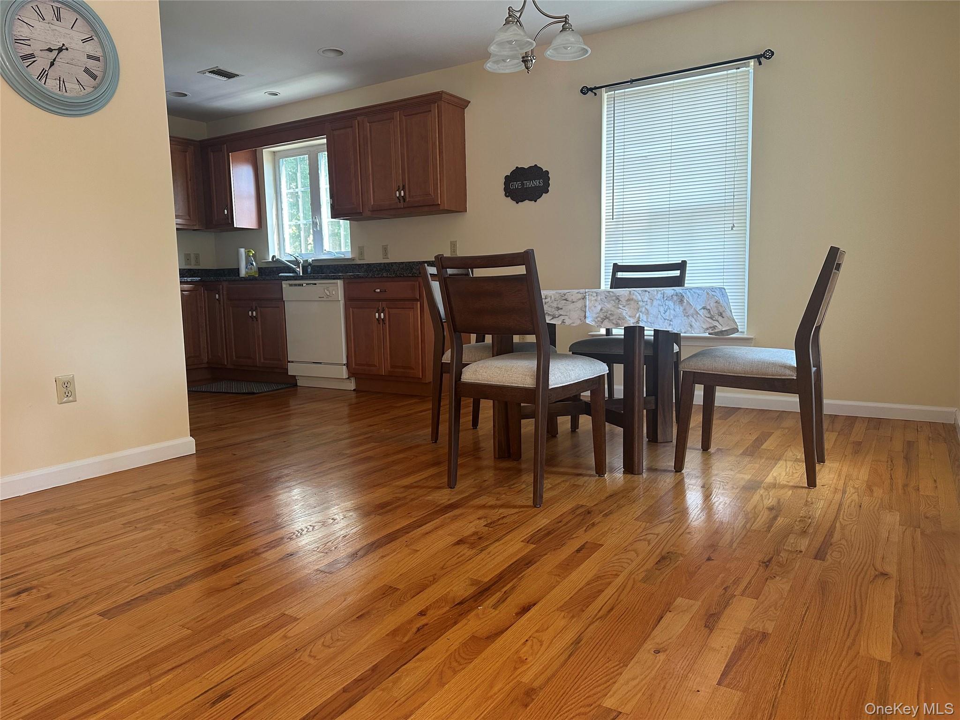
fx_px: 666
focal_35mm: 24
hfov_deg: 71.6
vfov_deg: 56.8
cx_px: 480
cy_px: 360
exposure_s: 1/121
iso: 160
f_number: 1.78
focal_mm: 6.86
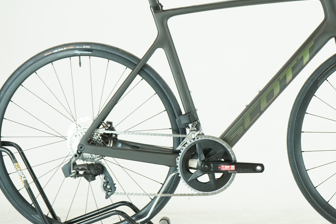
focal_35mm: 99
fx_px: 924
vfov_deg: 13.8
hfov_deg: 20.5
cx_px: 241
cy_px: 69
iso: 1600
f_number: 5.6
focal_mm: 59
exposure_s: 1/200
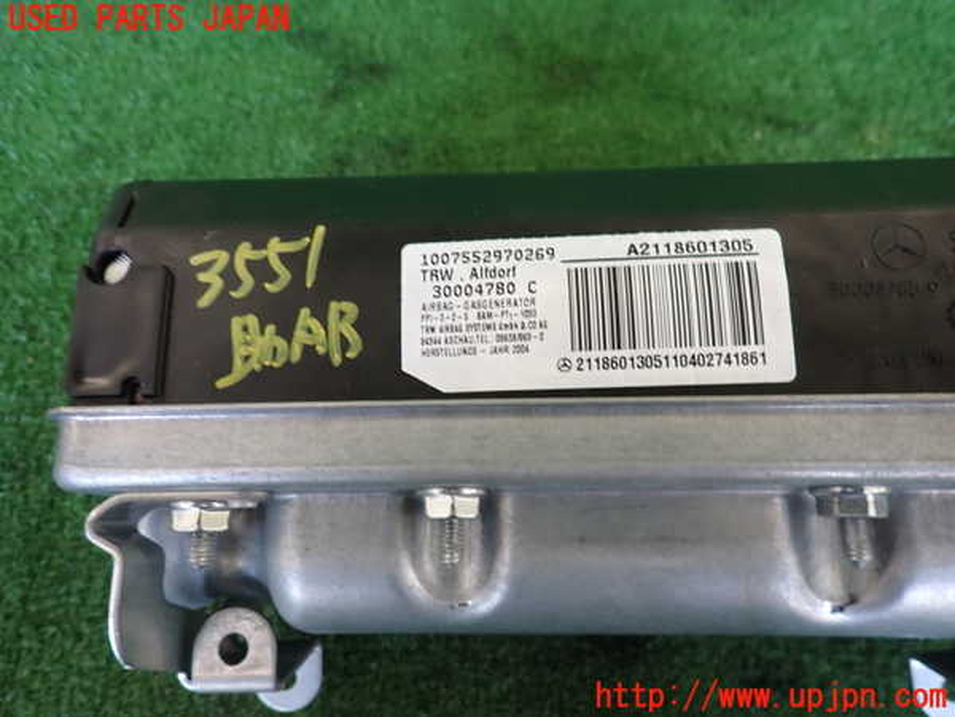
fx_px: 690
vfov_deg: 54.9
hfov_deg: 69.4
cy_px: 358
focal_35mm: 25
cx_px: 478
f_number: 2
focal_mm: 4.5
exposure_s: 1/50
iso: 200
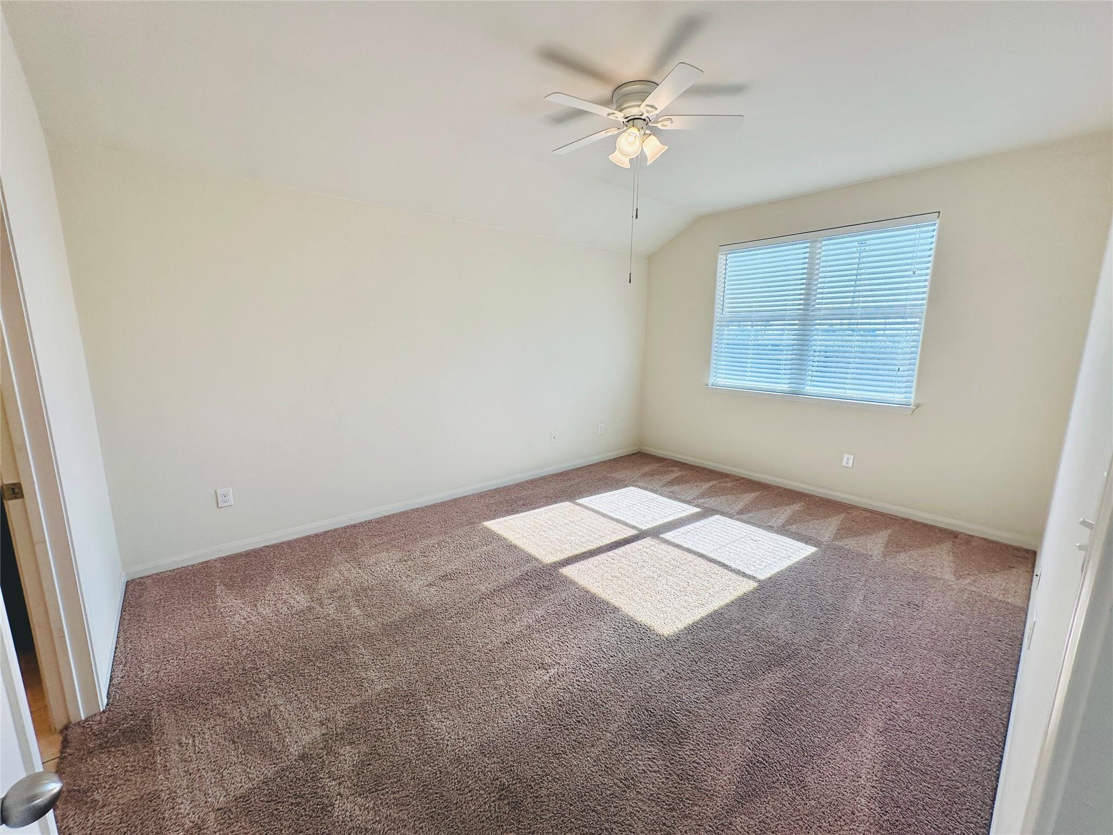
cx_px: 556
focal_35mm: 14
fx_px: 450
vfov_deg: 85.7
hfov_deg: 102.1
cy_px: 418
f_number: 2.2
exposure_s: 1/153
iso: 40
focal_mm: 2.22
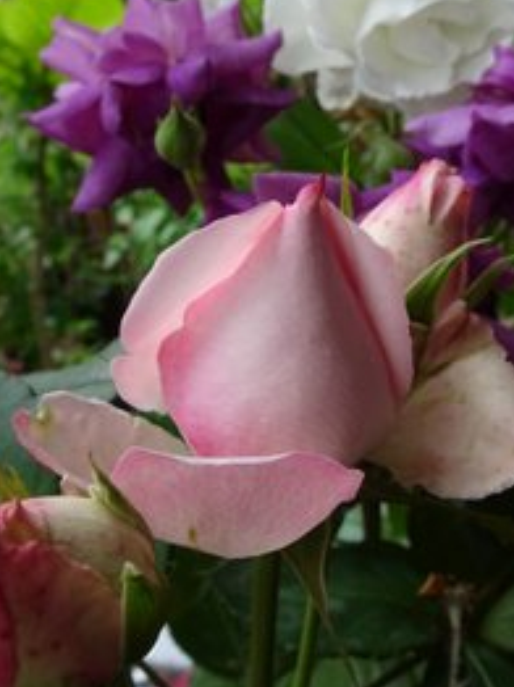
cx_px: 291
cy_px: 194
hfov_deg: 32.8
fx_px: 873
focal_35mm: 44
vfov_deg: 42.0
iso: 80
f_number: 3.5
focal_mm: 4.1
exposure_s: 1/60
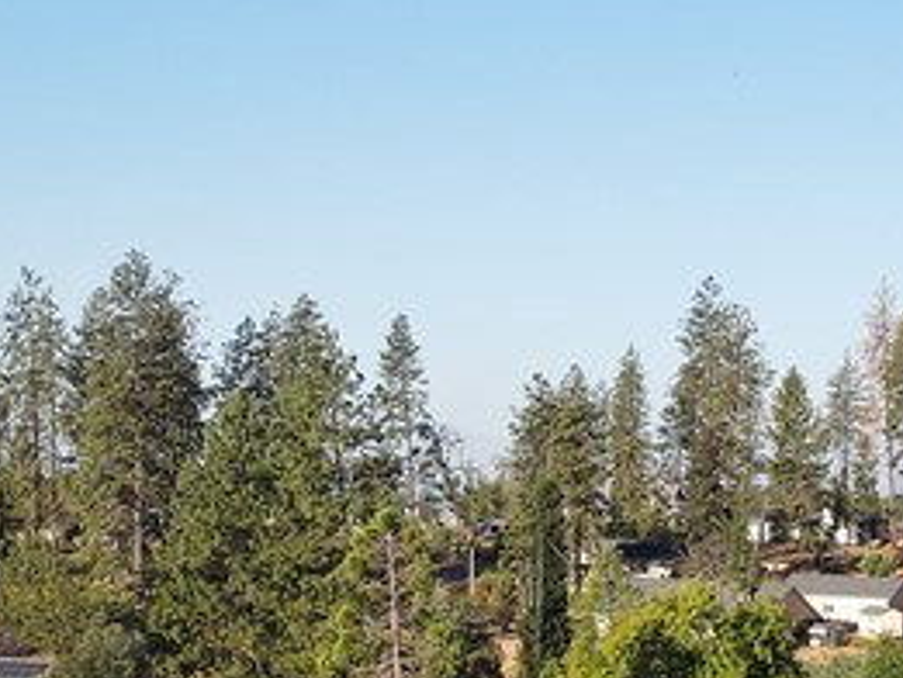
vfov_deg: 15.7
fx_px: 2453
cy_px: 460
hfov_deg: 20.9
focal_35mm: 94
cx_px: 457
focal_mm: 4.5
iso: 100
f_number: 2.8
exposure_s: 1/500
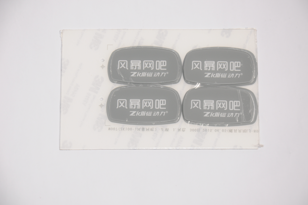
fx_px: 1356
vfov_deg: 8.7
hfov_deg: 13.0
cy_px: 102
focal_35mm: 159
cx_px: 153
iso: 320
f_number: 8
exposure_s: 1/125
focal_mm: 105
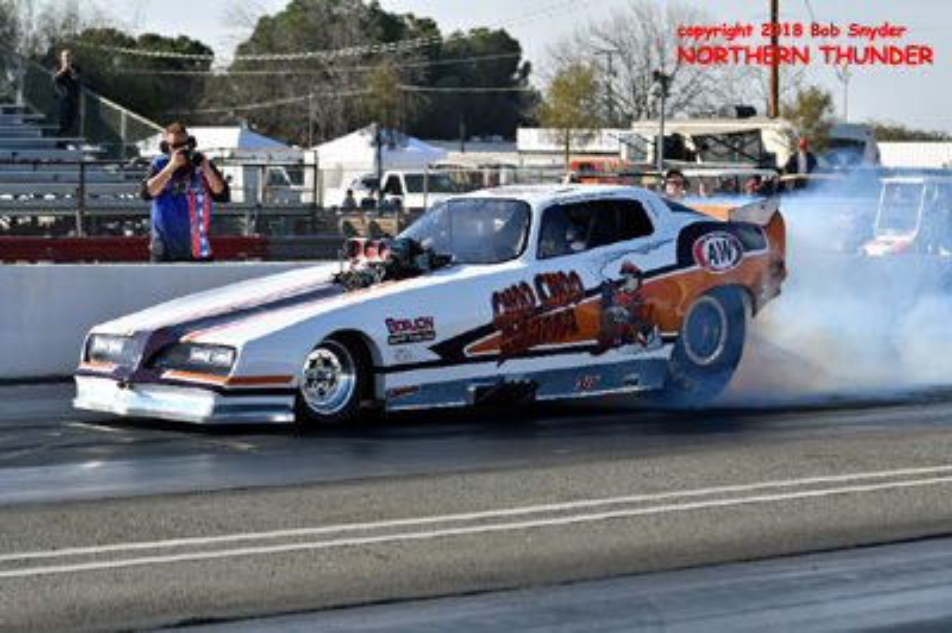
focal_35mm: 120
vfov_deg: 11.4
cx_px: 476
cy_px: 316
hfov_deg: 17.1
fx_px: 3171
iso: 160
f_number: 5.6
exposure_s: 1/2000
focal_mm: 80
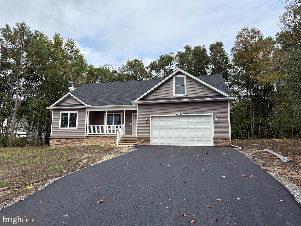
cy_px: 113
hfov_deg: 71.6
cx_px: 150
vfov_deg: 56.8
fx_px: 209
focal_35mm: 24
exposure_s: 1/2907
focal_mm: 6.76
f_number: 1.78
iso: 80
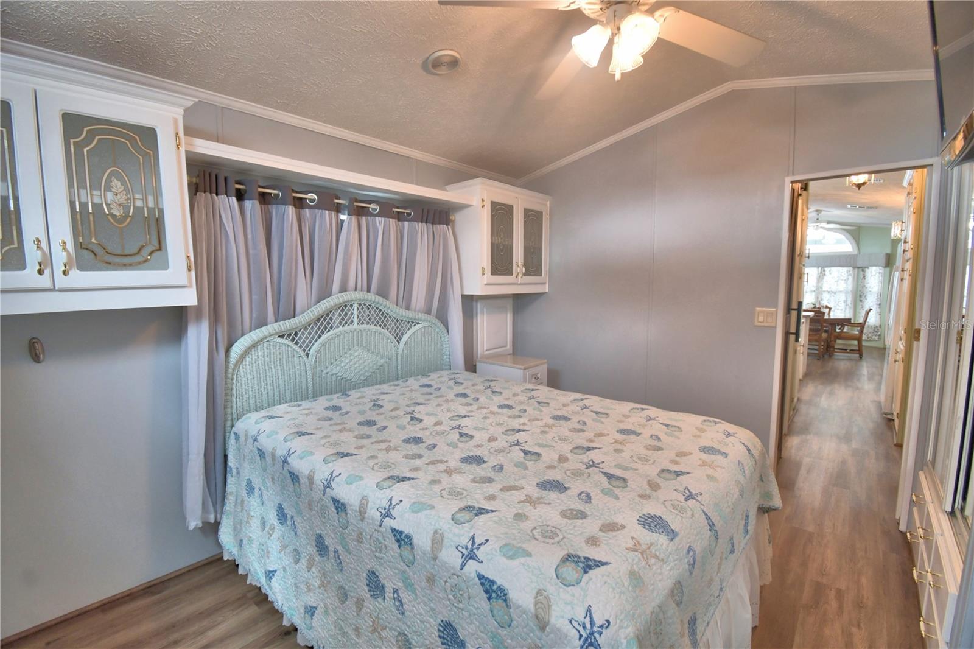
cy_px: 324
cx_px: 487
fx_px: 406
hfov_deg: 100.4
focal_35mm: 15
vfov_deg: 77.3
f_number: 4.5
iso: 400
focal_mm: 10
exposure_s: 1/40
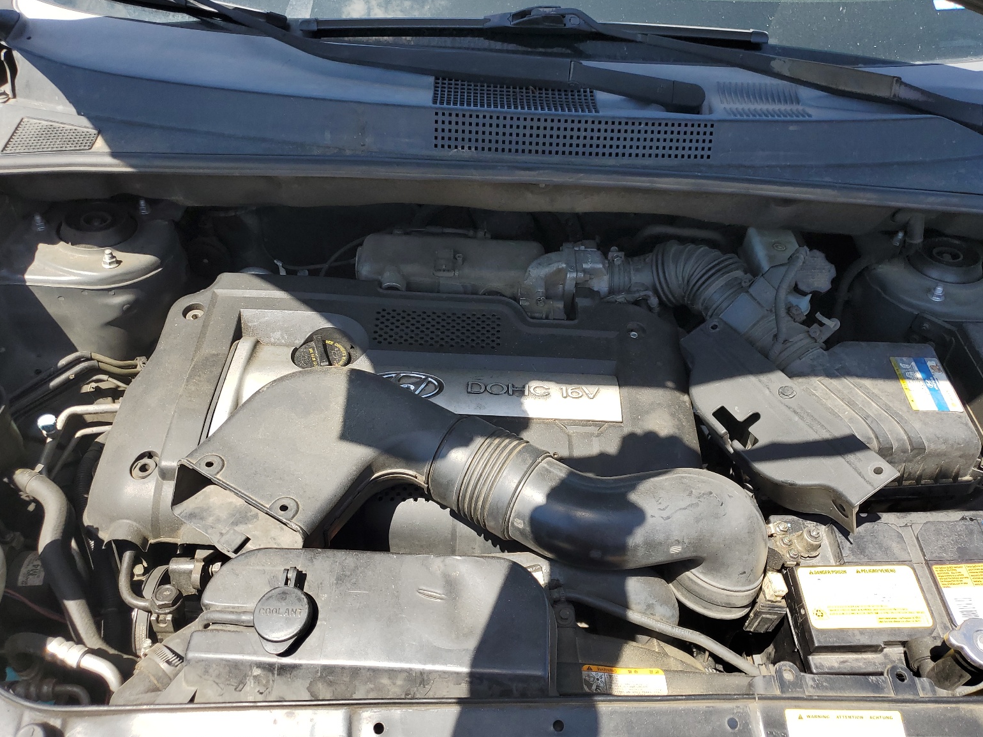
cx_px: 485
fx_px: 767
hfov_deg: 65.3
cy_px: 369
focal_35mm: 27
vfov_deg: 51.4
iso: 50
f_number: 1.5
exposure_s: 1/1111
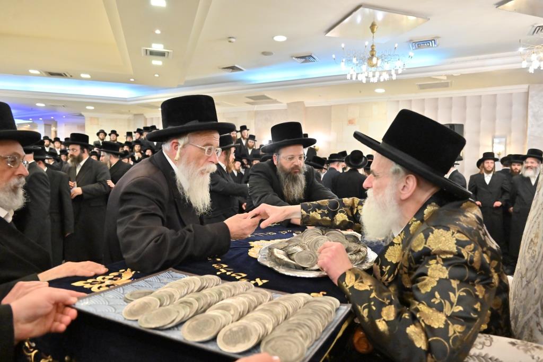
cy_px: 181
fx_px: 362
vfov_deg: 53.1
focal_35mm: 24
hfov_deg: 73.7
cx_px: 272
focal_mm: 24
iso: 4000
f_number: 4
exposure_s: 1/250
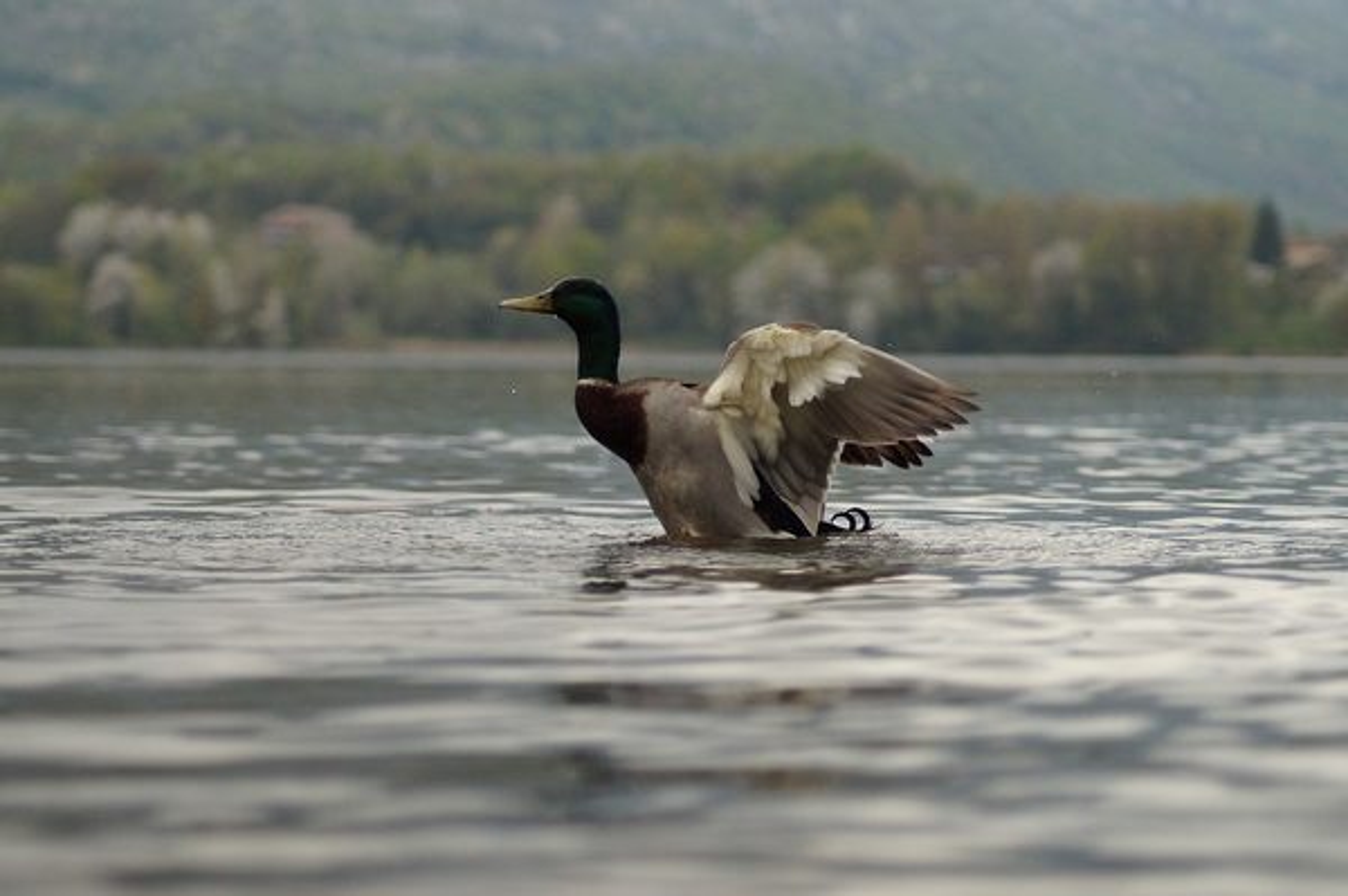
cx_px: 674
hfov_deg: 16.1
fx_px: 4770
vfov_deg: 10.7
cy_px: 448
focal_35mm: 128
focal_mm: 85
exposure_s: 1/1600
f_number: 4
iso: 1600
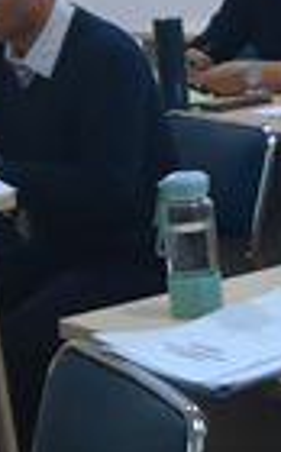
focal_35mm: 173
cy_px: 216
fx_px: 2129
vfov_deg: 12.1
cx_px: 662
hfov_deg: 7.1
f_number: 1.8
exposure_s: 1/50
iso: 193
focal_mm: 3.95
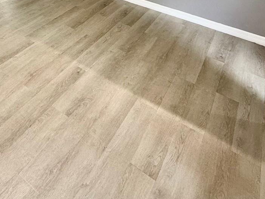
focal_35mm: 32
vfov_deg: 39.4
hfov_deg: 53.7
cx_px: 60
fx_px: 245
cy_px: 4
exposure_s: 1/60
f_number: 2.2
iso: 400
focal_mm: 2.22
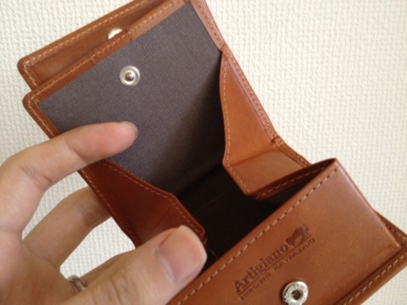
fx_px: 412
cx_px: 204
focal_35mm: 35
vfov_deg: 40.7
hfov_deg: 52.6
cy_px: 152
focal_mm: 4.28
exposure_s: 1/20
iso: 200
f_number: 2.4
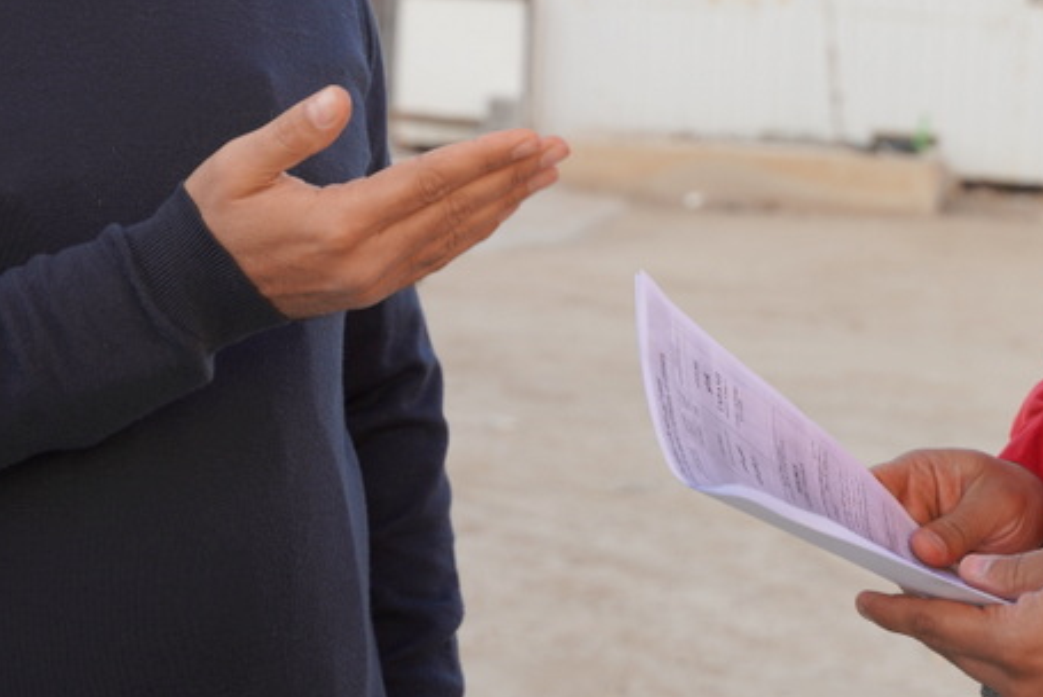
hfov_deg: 22.5
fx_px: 2609
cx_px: 672
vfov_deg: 14.9
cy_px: -6
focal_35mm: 90
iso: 100
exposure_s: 1/200
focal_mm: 40
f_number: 4
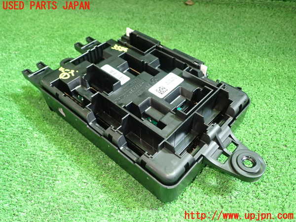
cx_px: 148
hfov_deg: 60.0
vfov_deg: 46.8
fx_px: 257
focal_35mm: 30
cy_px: 111
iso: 640
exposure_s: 1/30
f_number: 2.3
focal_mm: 5.4
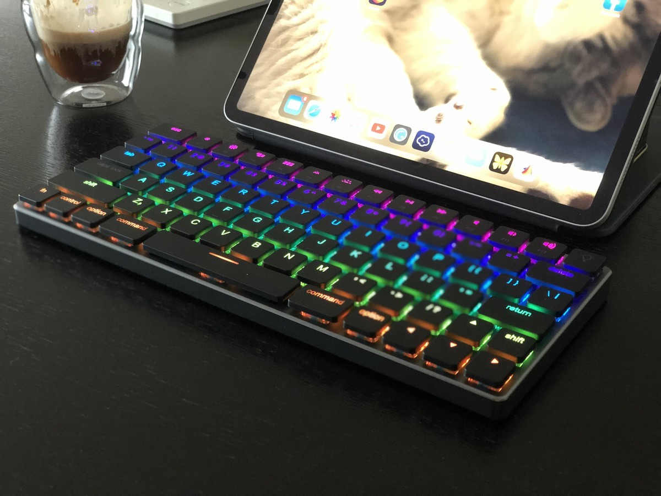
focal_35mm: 52
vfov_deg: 28.0
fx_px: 993
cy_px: 248
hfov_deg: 36.8
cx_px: 330
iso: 250
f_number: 2.4
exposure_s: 1/8
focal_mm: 6
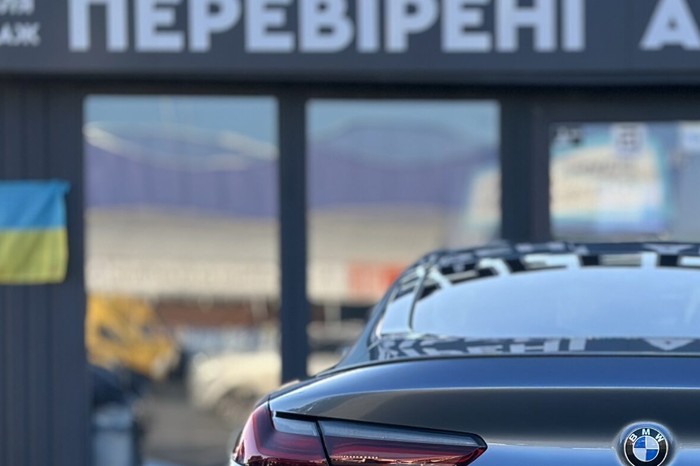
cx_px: 591
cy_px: 363
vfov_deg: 12.5
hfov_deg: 18.5
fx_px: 2119
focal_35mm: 109
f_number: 1.78
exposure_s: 1/1120
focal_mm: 6.86
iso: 80
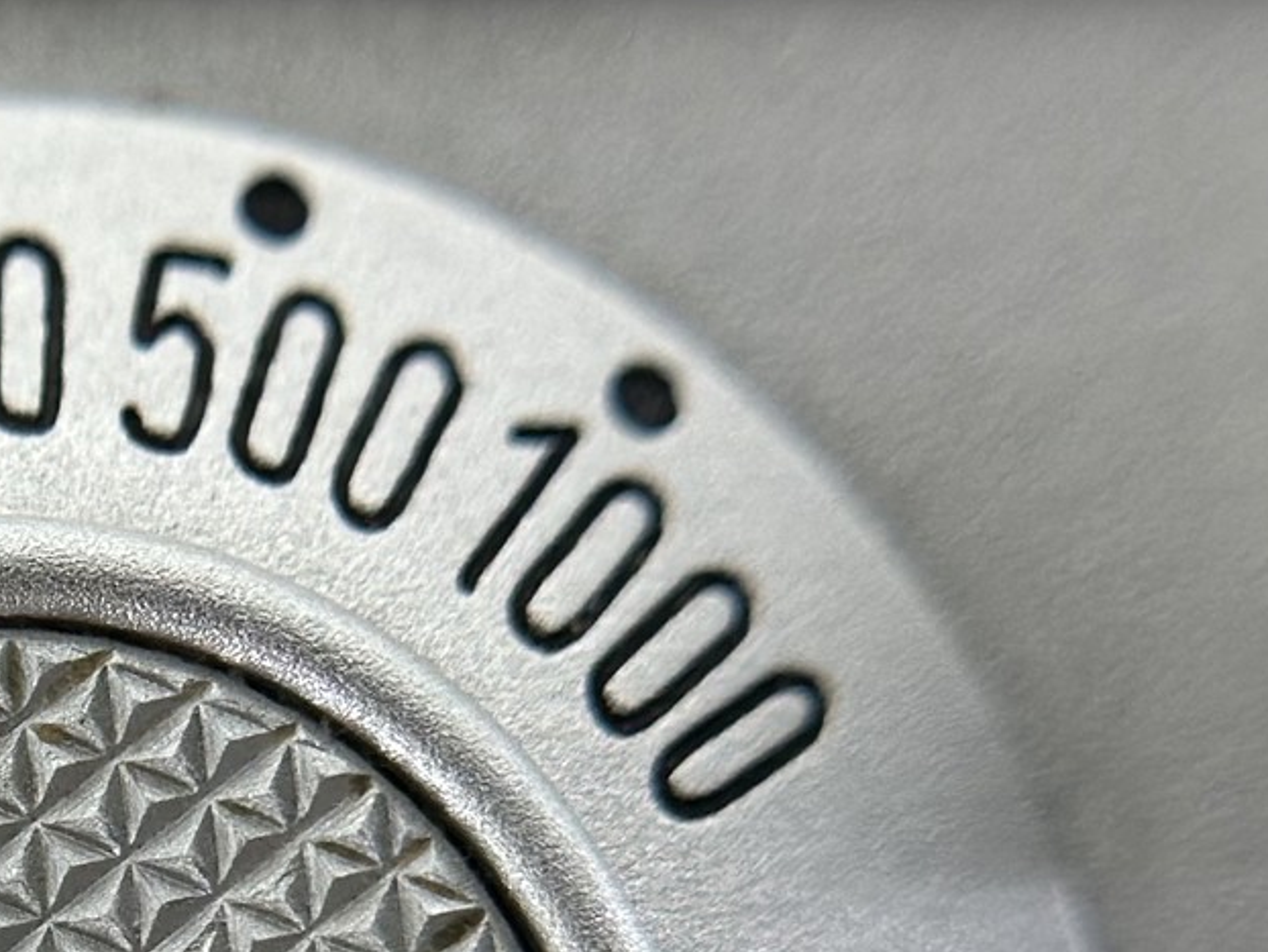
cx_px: -255
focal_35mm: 158
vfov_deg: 9.3
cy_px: 1217
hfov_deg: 12.2
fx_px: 5790
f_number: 1.78
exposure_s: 1/347
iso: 80
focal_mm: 6.86
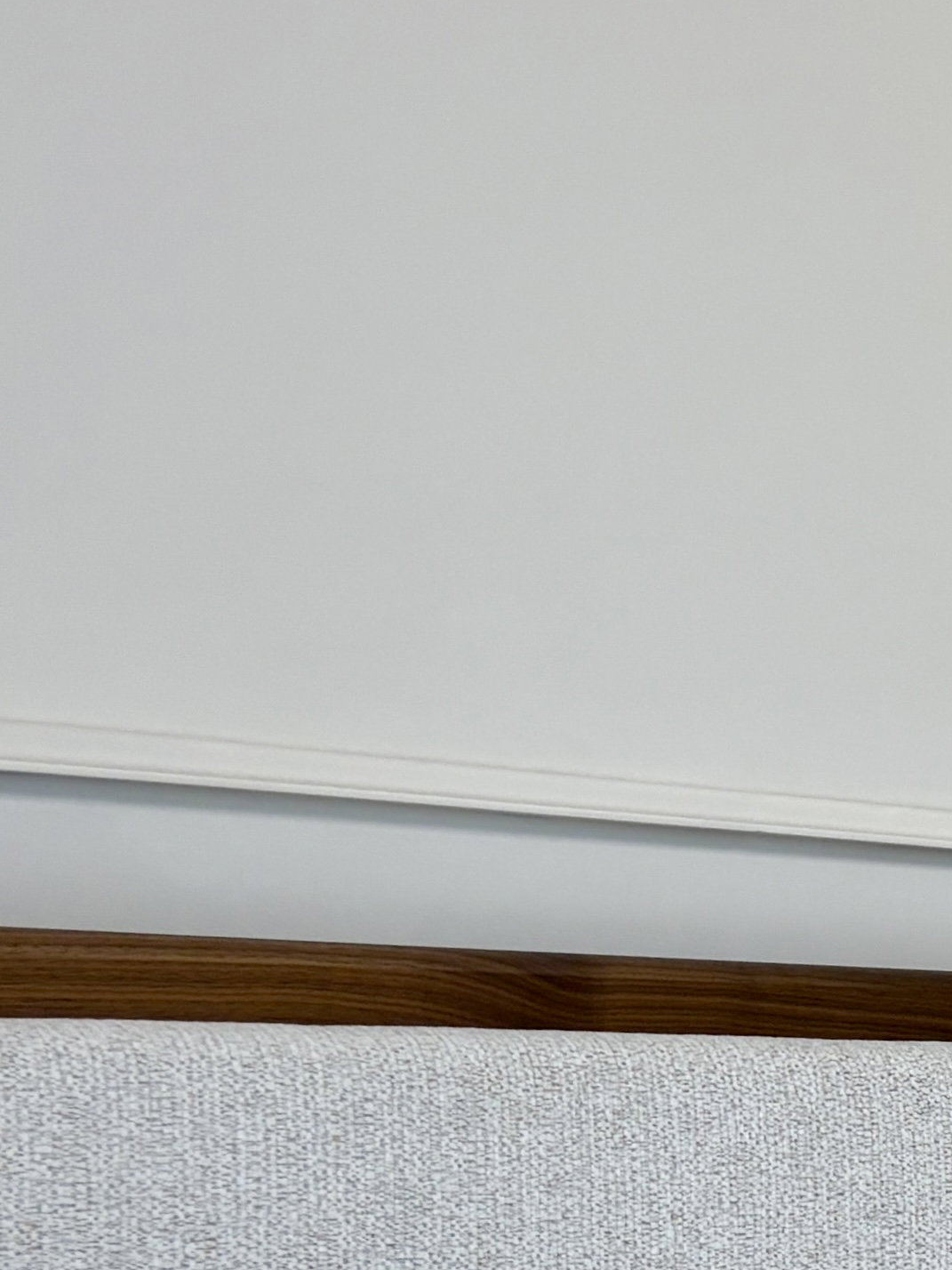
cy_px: 1058
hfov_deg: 12.3
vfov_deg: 19.4
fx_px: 3667
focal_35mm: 100
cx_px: 2142
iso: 50
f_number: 1.6
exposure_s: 1/100
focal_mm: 5.96
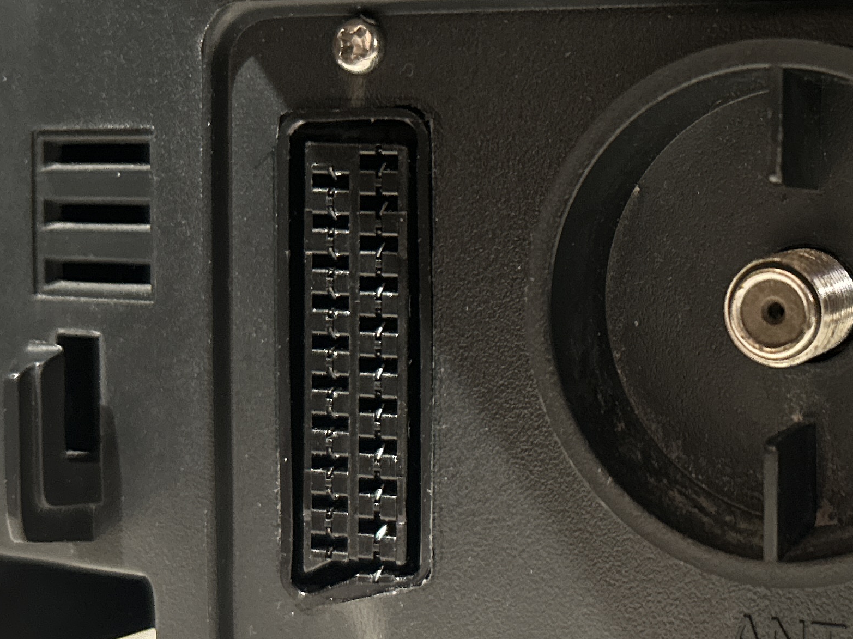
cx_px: 691
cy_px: 235
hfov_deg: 28.3
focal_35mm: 67
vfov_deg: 21.9
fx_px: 1651
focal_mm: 5.7
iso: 800
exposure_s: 1/30
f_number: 1.5
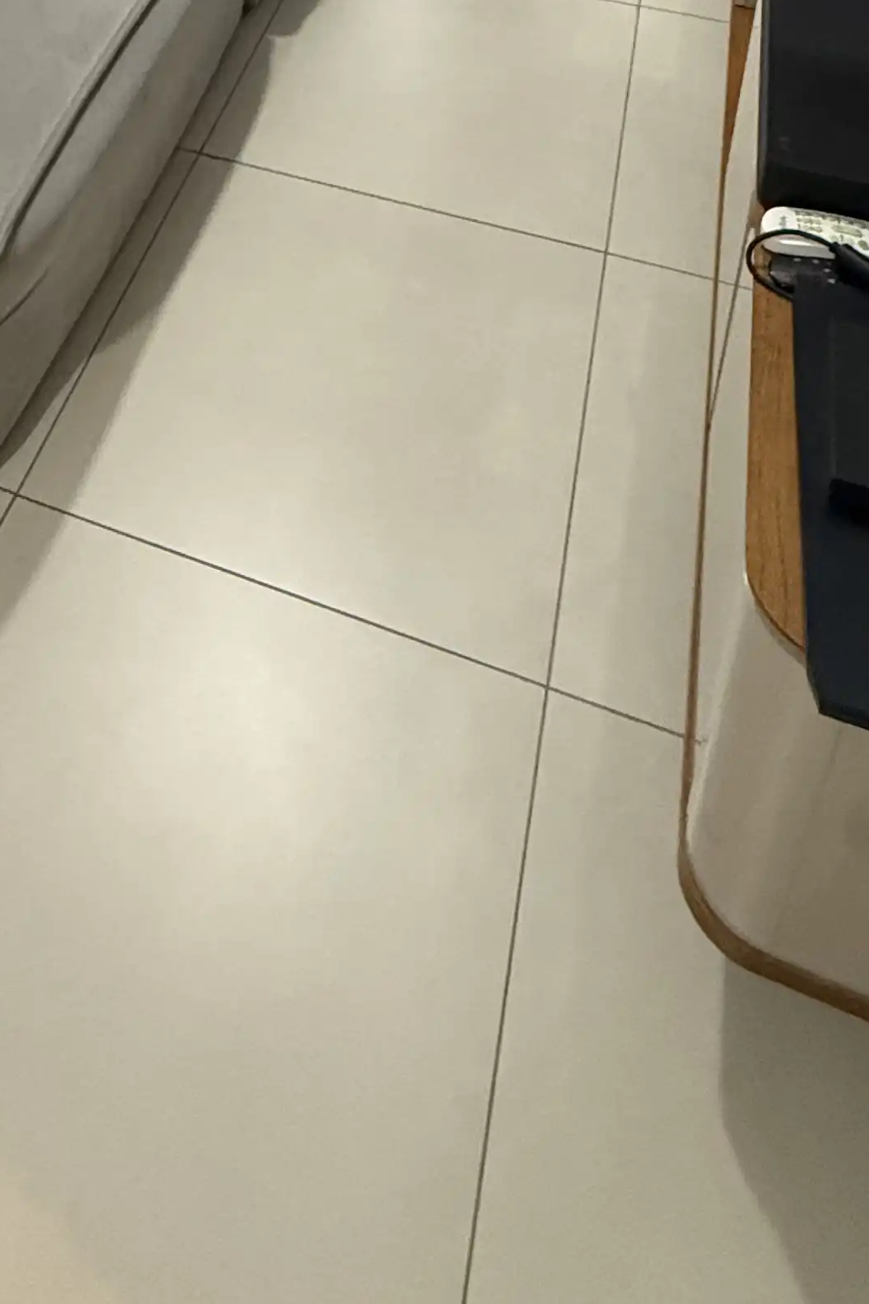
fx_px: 1340
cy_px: -236
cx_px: 185
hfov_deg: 34.9
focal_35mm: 37
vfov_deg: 39.0
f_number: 2.2
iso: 640
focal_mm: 2.22
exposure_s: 1/120
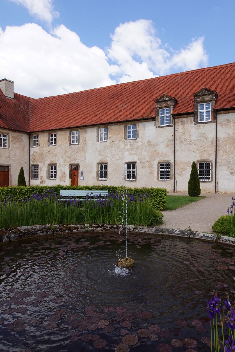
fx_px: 225
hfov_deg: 54.6
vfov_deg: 76.1
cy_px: 178
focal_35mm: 23
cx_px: 144
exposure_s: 1/320
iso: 400
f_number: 10
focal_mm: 10
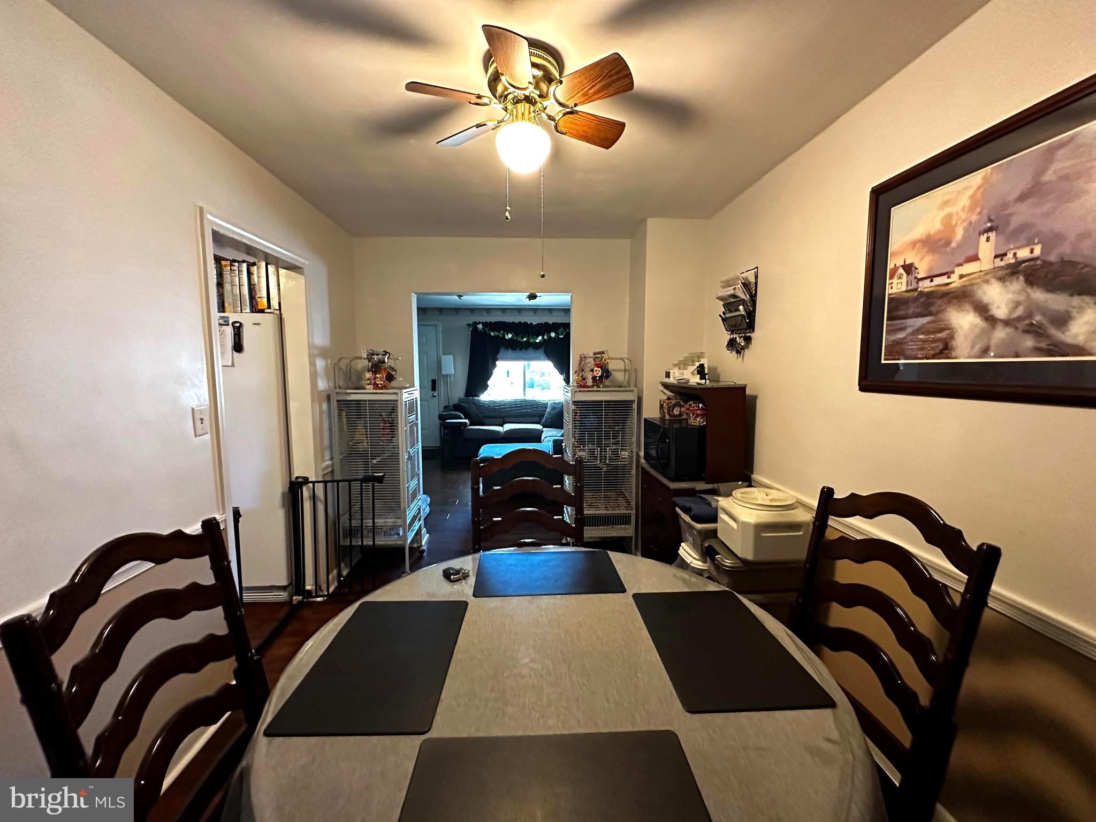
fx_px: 443
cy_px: 411
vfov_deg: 85.7
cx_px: 548
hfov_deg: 102.1
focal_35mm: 14
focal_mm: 2.22
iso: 1000
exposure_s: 1/60
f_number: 2.2
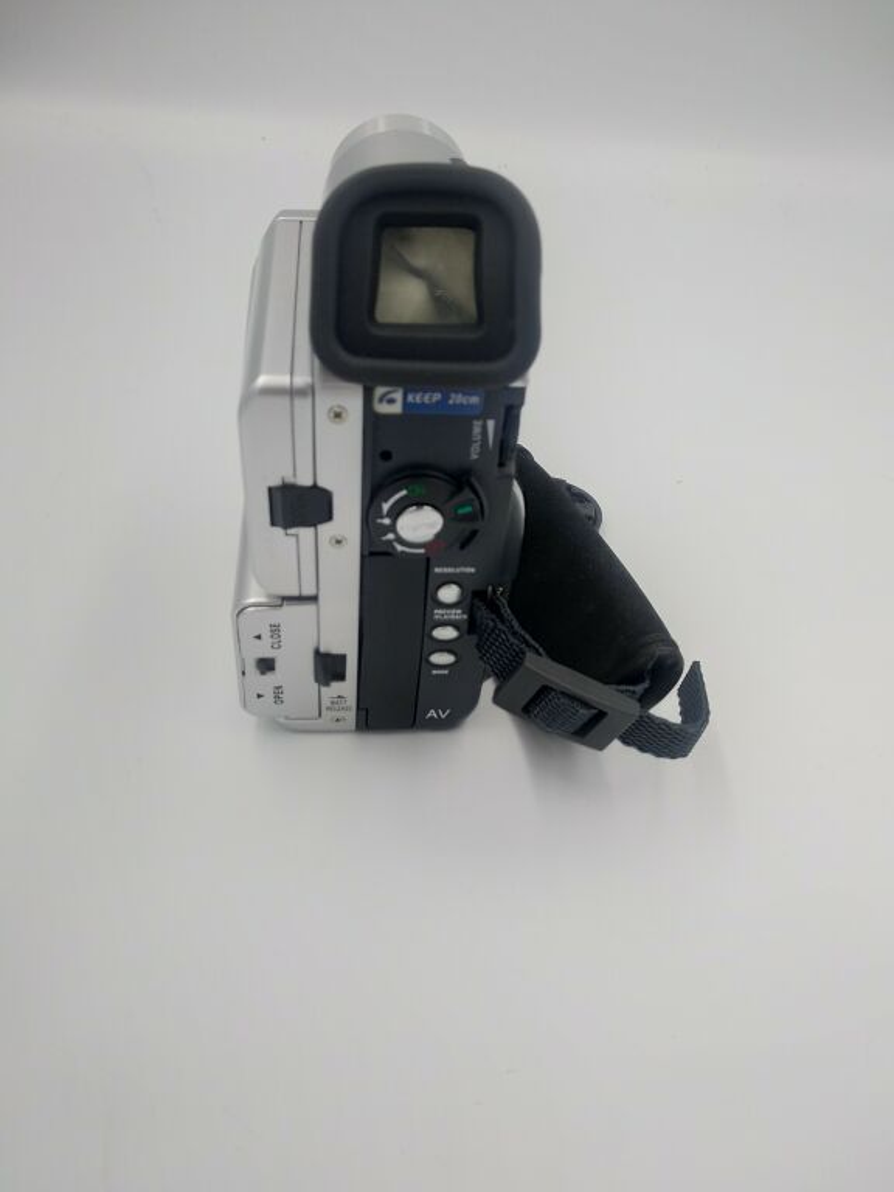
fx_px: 895
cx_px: 447
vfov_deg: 67.3
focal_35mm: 26
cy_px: 596
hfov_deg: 53.1
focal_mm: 3.81
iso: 100
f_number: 2.2
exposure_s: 1/175
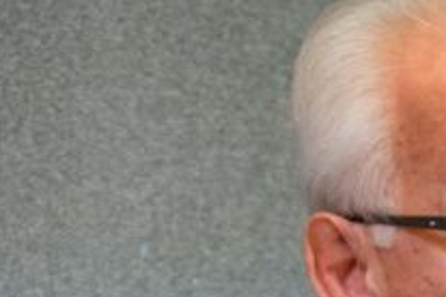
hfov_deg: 2.1
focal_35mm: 991
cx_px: 299
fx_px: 12276
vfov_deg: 1.4
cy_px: 598
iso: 2500
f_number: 2.8
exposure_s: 1/125
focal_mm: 200
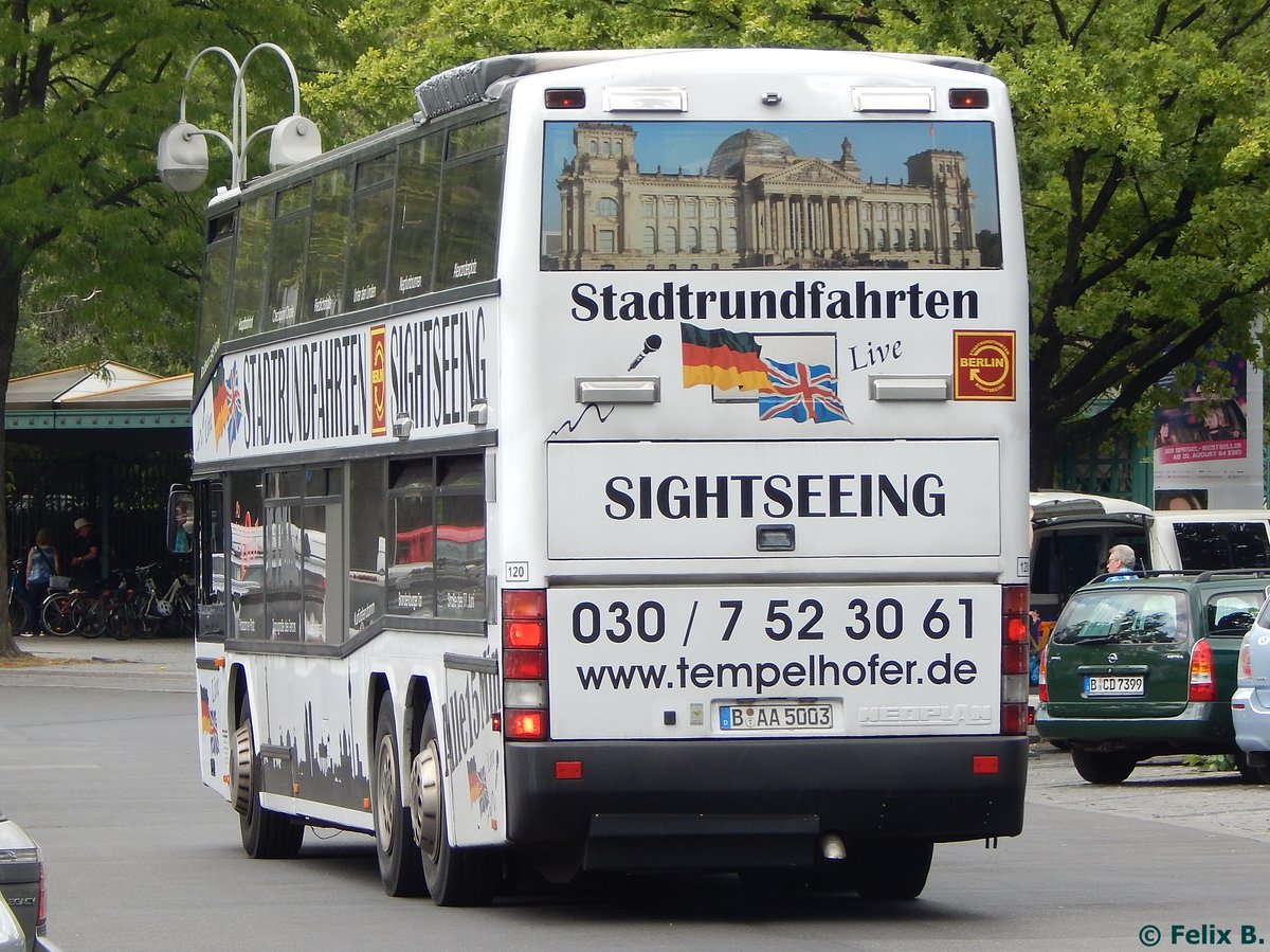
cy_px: 476
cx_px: 635
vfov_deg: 8.2
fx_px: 6675
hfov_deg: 10.9
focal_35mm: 182
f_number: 5.3
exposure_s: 1/125
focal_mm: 32.8
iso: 125
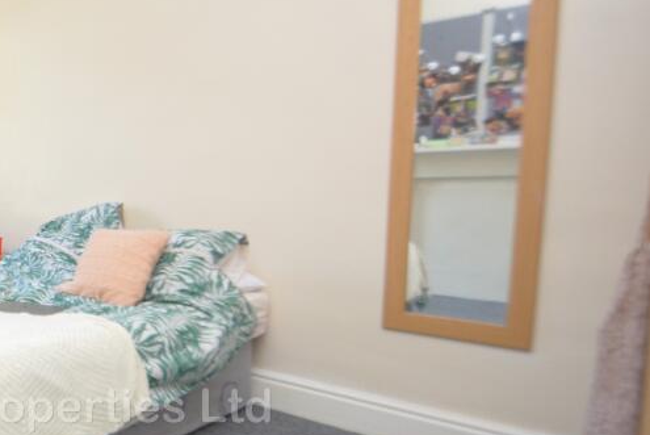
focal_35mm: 31
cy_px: 251
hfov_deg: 49.2
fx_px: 560
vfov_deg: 42.3
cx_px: -1
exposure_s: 1/45
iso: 800
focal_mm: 10
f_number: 3.5
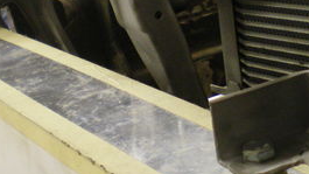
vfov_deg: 12.1
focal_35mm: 100
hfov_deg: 21.4
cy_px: 32
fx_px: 819
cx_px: 138
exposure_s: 1/30
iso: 250
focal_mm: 6.3
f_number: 3.1
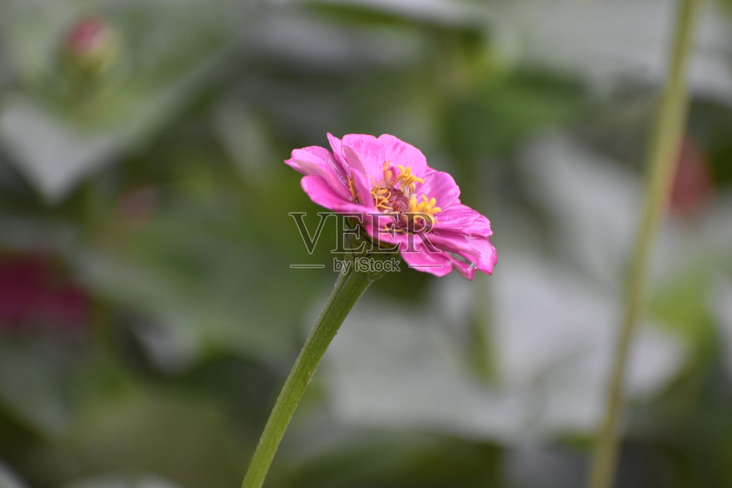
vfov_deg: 3.5
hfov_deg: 5.3
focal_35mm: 390
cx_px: 366
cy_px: 244
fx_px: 7930
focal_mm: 260
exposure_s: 1/125
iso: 900
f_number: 6
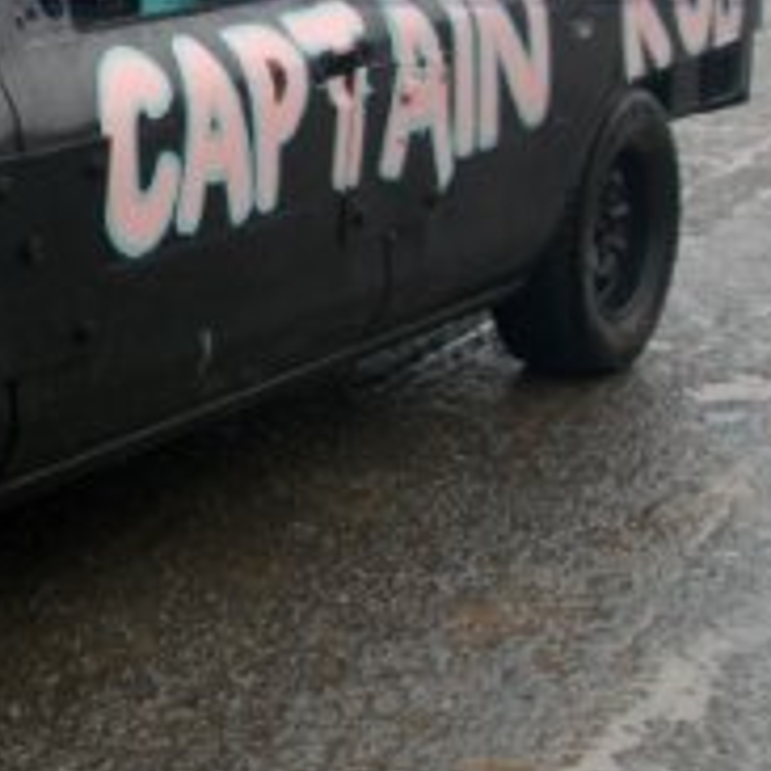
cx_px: -379
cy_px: -29
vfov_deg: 14.7
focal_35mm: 116
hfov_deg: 14.1
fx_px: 2923
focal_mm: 26
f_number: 4.2
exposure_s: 1/500
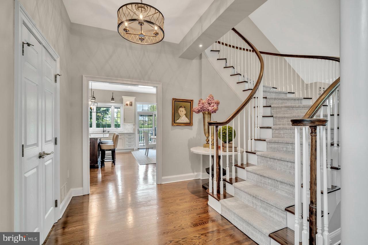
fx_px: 164
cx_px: 184
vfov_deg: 73.7
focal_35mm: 16
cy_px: 122
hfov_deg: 96.7
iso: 320
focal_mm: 16
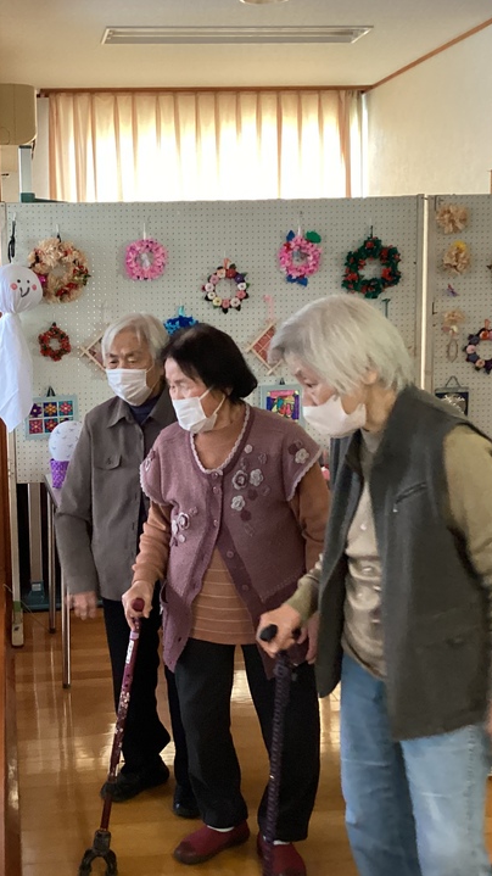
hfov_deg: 25.1
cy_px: 437
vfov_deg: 43.7
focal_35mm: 47
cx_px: 119
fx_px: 1091
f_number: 2.4
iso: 400
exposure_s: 1/33
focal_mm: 3.3
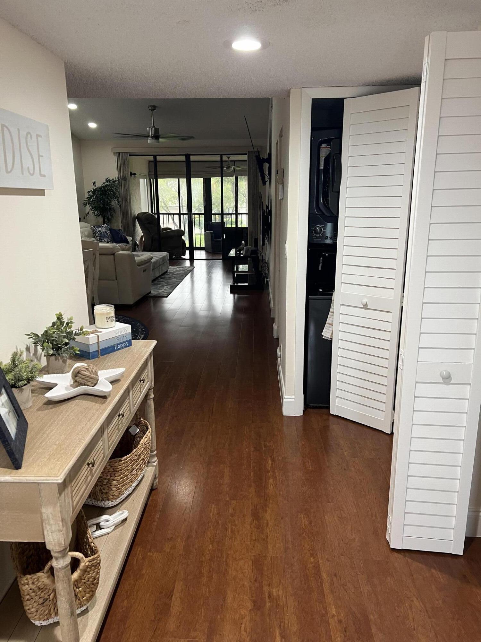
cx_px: 240
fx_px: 482
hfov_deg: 53.1
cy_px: 321
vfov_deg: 67.3
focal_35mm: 26
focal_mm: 5.7
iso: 125
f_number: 1.5
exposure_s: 1/60
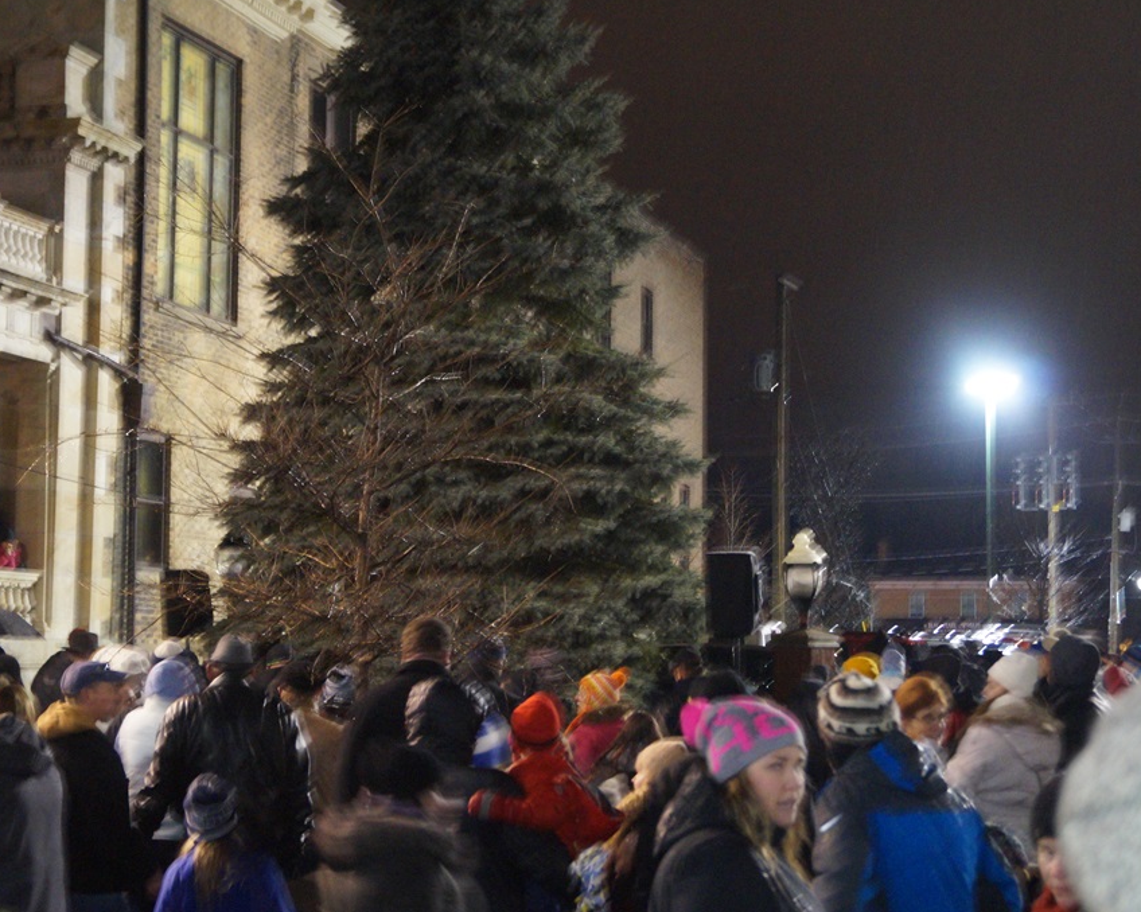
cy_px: 455
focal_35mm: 68
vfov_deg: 22.5
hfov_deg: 27.9
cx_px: 519
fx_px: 2296
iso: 3200
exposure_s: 1/6
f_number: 5
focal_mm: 40
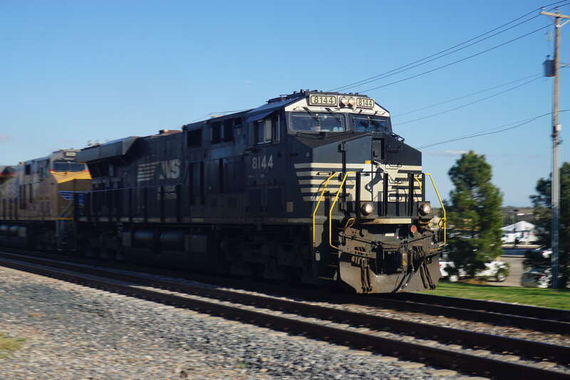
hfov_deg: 33.4
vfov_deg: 22.6
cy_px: 190
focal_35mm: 60
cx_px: 285
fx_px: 950
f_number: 11
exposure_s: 1/160
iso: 100
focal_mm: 40
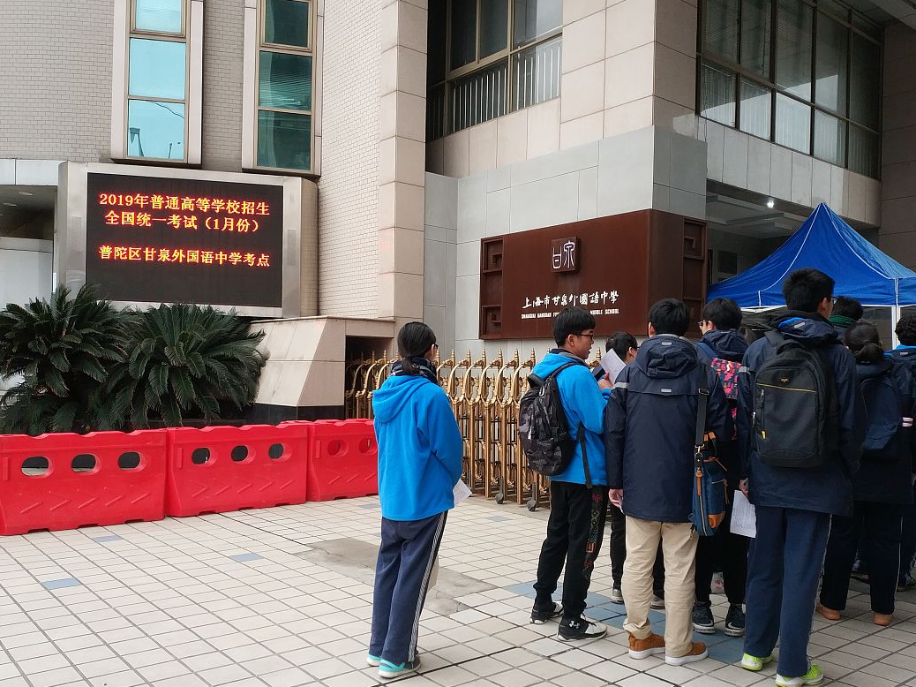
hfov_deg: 50.1
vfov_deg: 38.6
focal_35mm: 37
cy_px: 381
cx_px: 475
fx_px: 979
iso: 198
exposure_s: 1/50
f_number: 2
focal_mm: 4.5
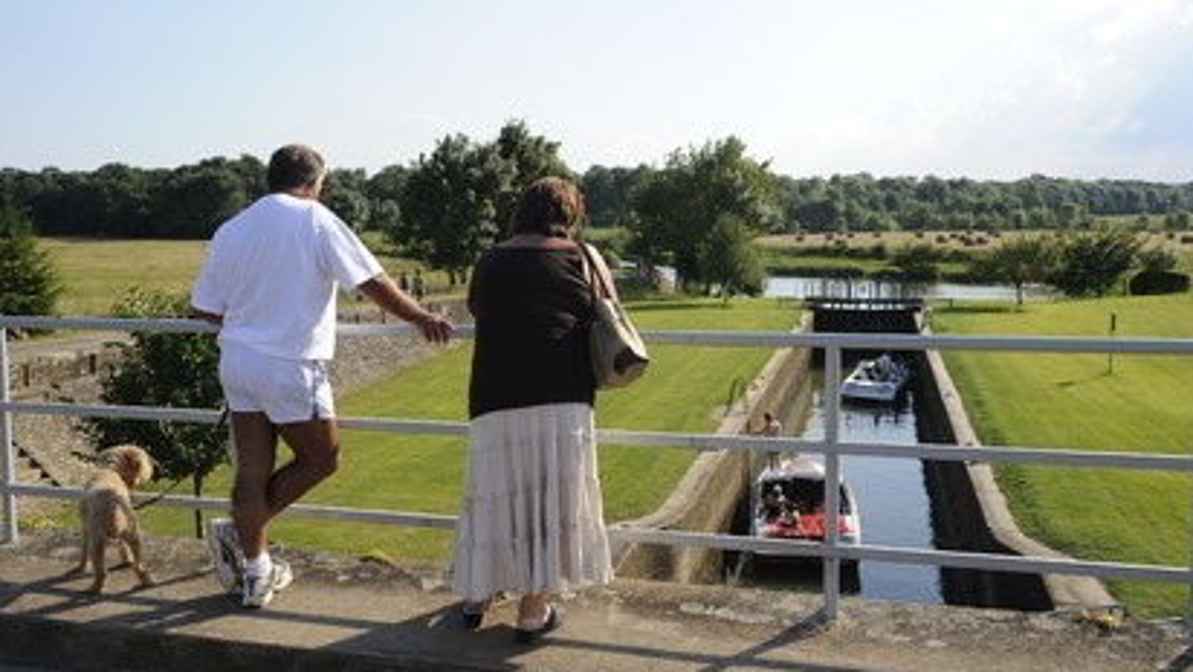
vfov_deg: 37.8
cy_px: 295
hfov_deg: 62.6
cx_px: 601
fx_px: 981
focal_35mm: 31
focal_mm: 29
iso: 200
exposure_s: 1/80
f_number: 16
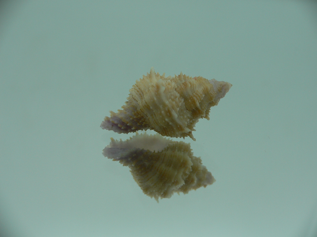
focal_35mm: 35
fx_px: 321
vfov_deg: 40.7
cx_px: 158
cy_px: 118
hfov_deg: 52.6
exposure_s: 1/80
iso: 80
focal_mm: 4.6
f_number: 2.8
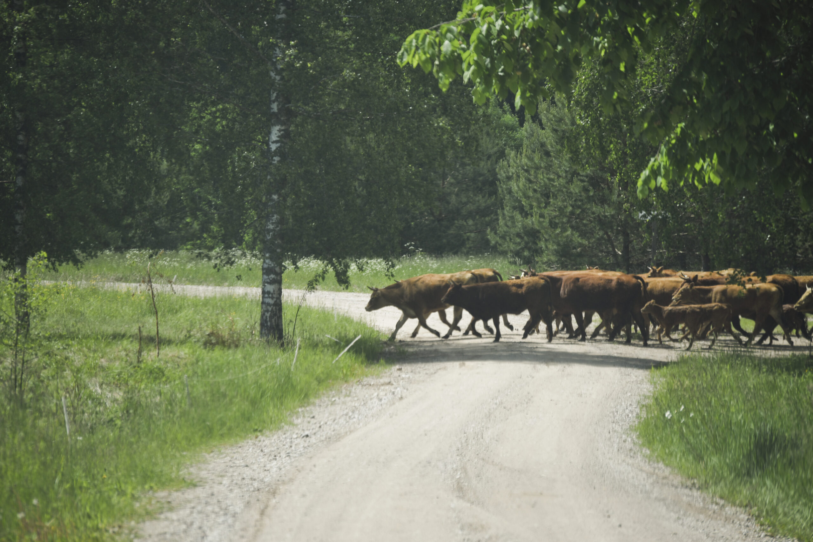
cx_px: 406
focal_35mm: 218
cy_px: 271
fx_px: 4912
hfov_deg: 9.5
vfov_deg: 6.3
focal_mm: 145
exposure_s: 1/1000
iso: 100
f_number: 5
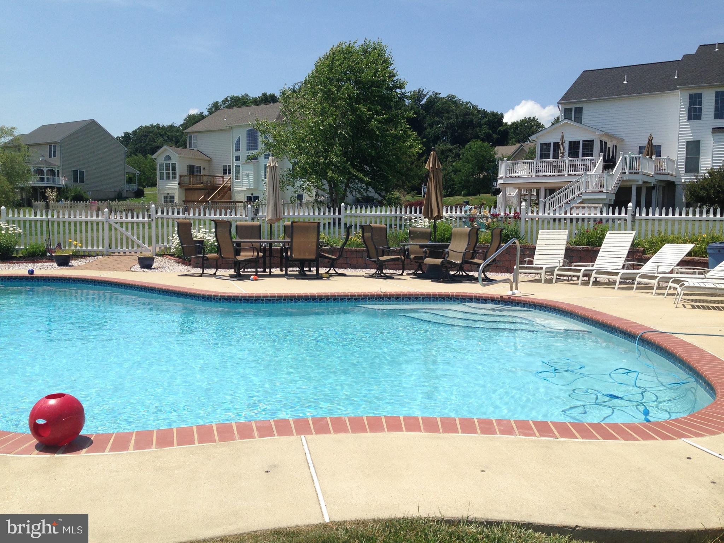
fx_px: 690
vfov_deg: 42.9
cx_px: 362
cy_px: 272
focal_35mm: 33
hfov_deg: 55.4
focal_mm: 4.12
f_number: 2.4
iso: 50
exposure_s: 1/2008
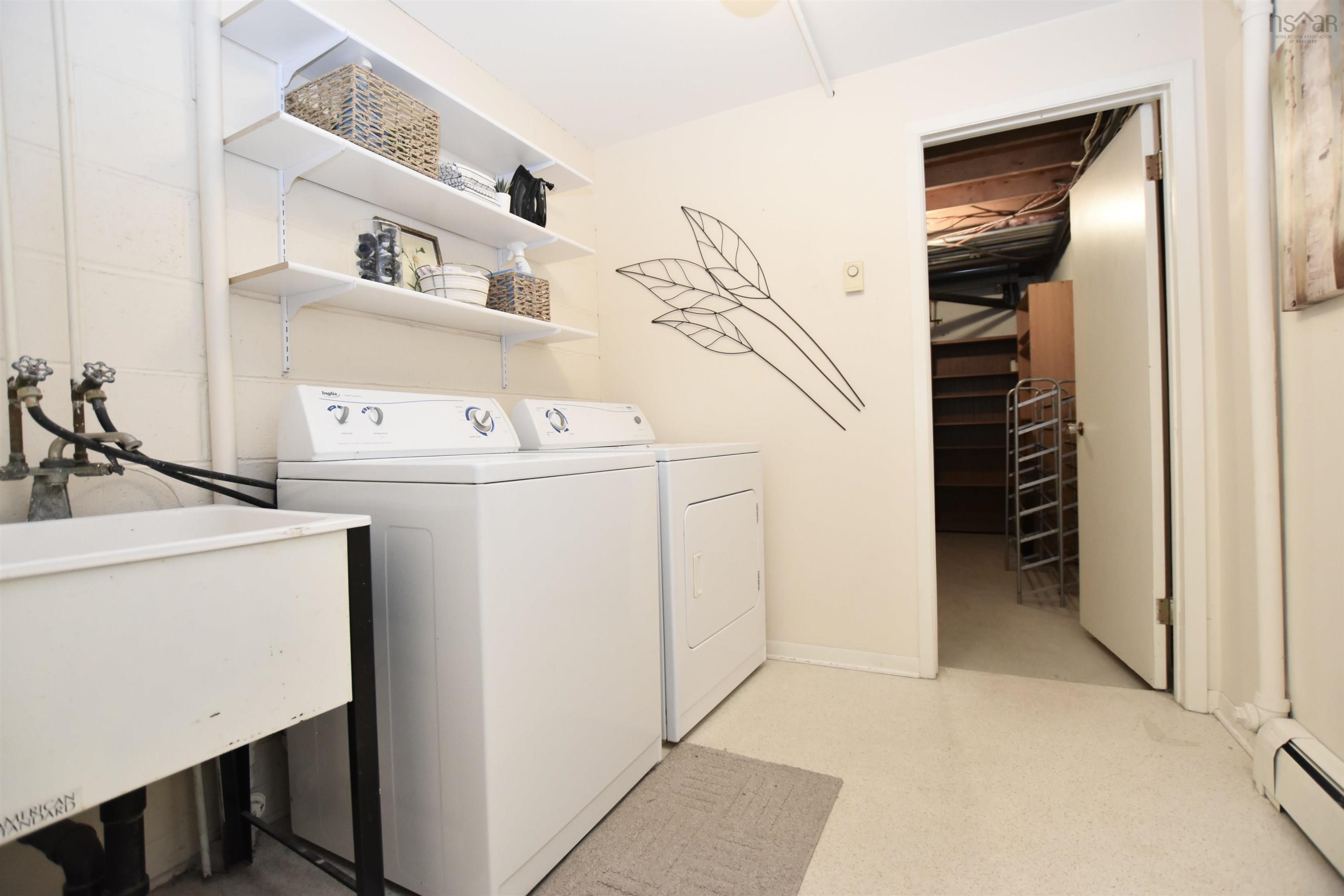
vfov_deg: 77.3
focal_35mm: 15
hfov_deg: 100.4
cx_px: 672
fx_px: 560
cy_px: 448
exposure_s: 1/60
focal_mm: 10
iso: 1000
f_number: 3.5
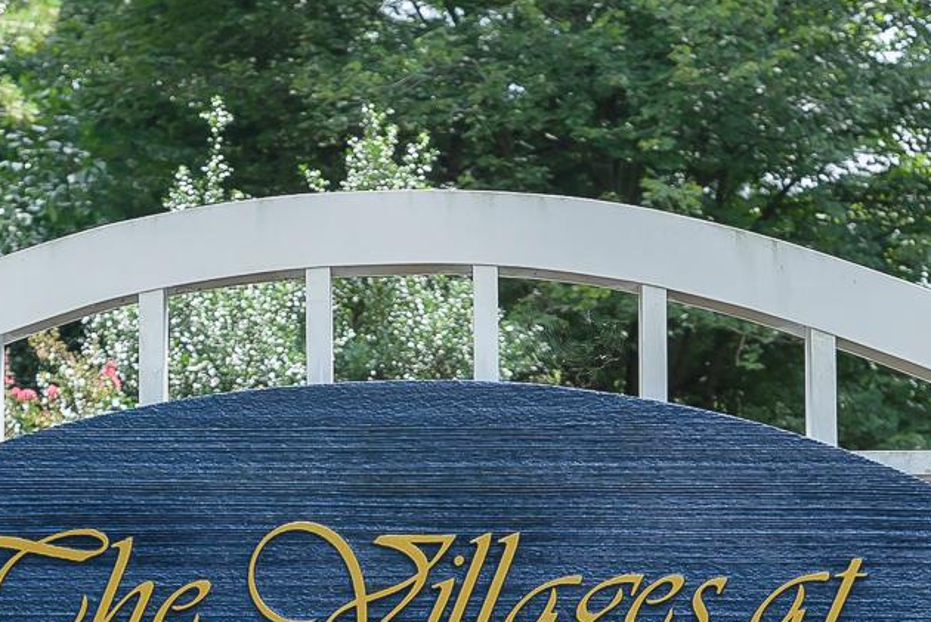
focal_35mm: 104
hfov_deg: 19.6
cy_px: 765
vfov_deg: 12.8
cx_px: 406
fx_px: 2691
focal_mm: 32
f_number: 5.6
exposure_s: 1/125
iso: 500
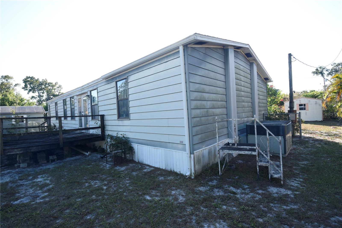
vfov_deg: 73.8
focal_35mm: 16
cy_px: 114
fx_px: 152
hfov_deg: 96.7
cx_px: 171
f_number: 10
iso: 640
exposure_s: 1/200
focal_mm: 16
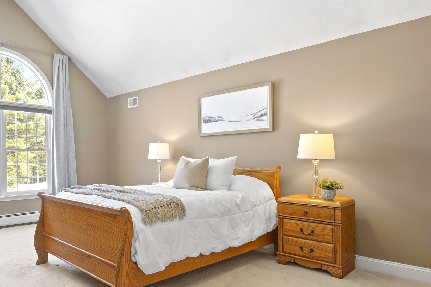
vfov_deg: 49.4
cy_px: 159
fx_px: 311
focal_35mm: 26
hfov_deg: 68.5
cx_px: 165
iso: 250
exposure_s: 1
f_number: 7.1
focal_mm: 14
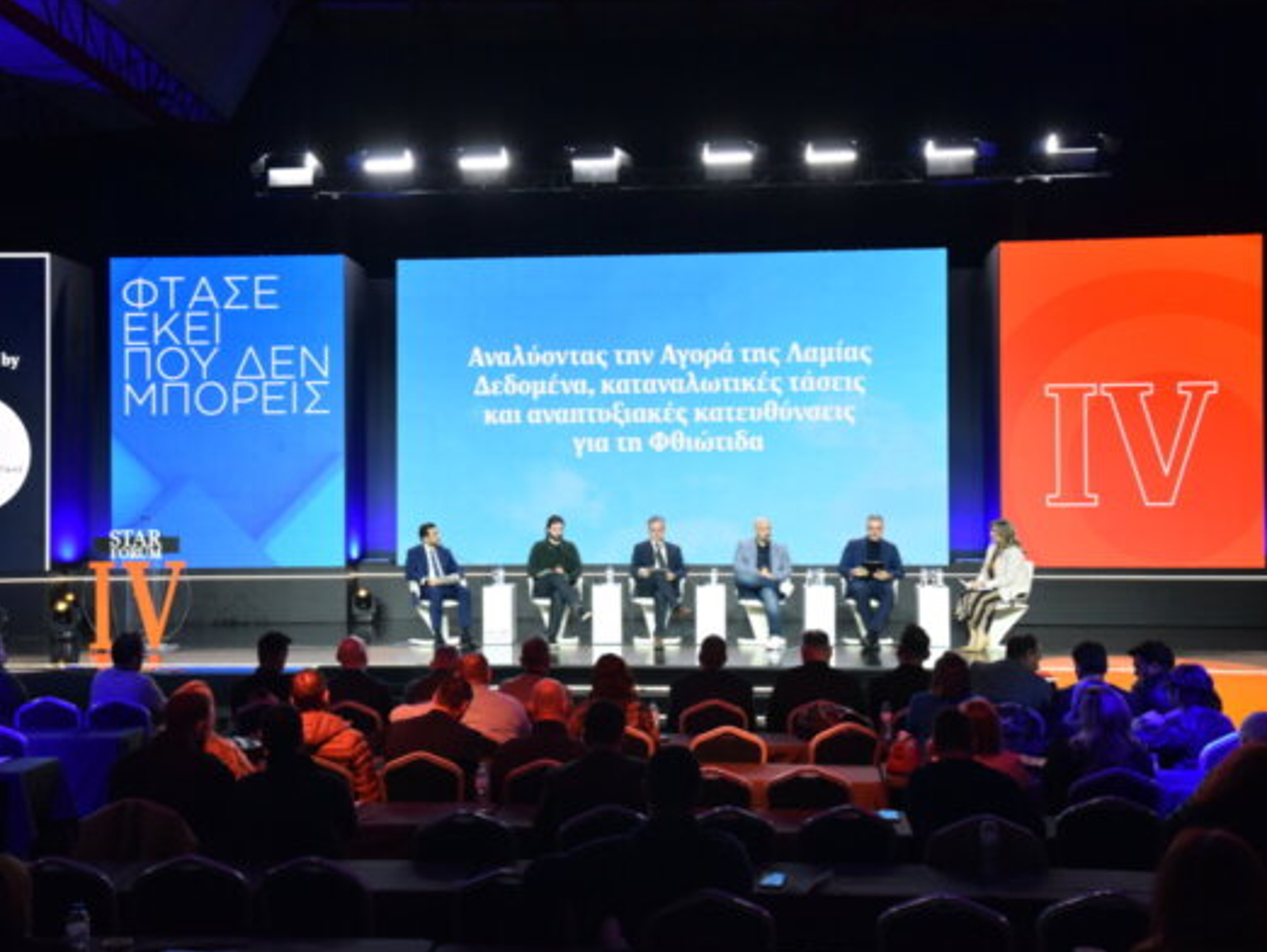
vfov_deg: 34.4
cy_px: 472
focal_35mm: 42
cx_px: 573
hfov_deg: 44.7
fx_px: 1538
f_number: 7.1
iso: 4000
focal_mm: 38
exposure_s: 1/200
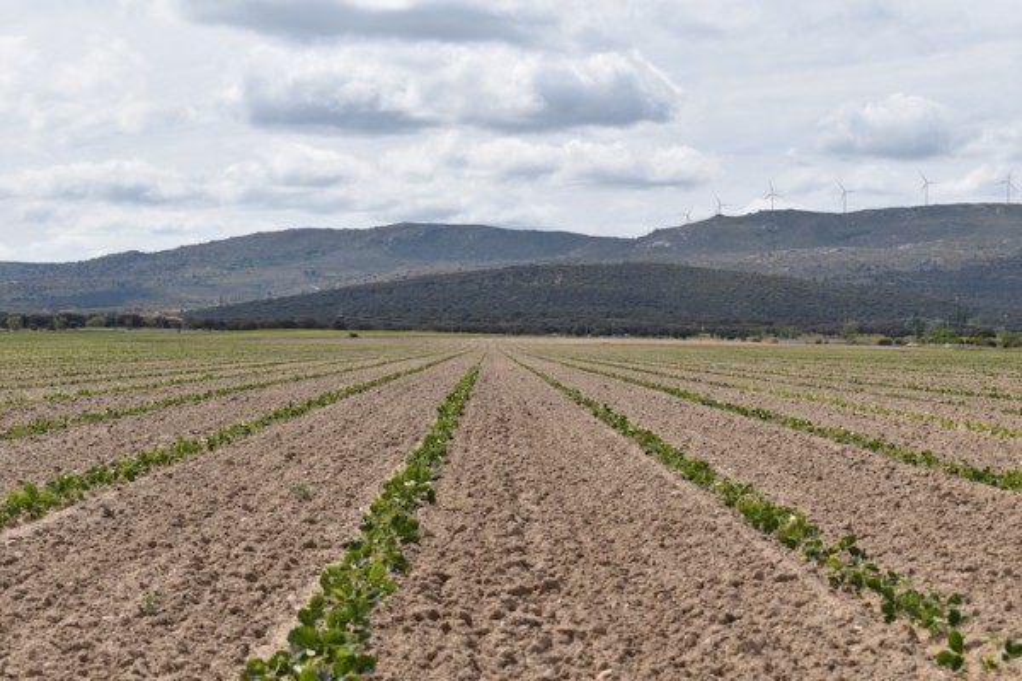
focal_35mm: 72
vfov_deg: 18.9
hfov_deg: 28.1
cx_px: 511
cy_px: 340
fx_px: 2044
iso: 100
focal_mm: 48
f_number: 9
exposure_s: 1/320
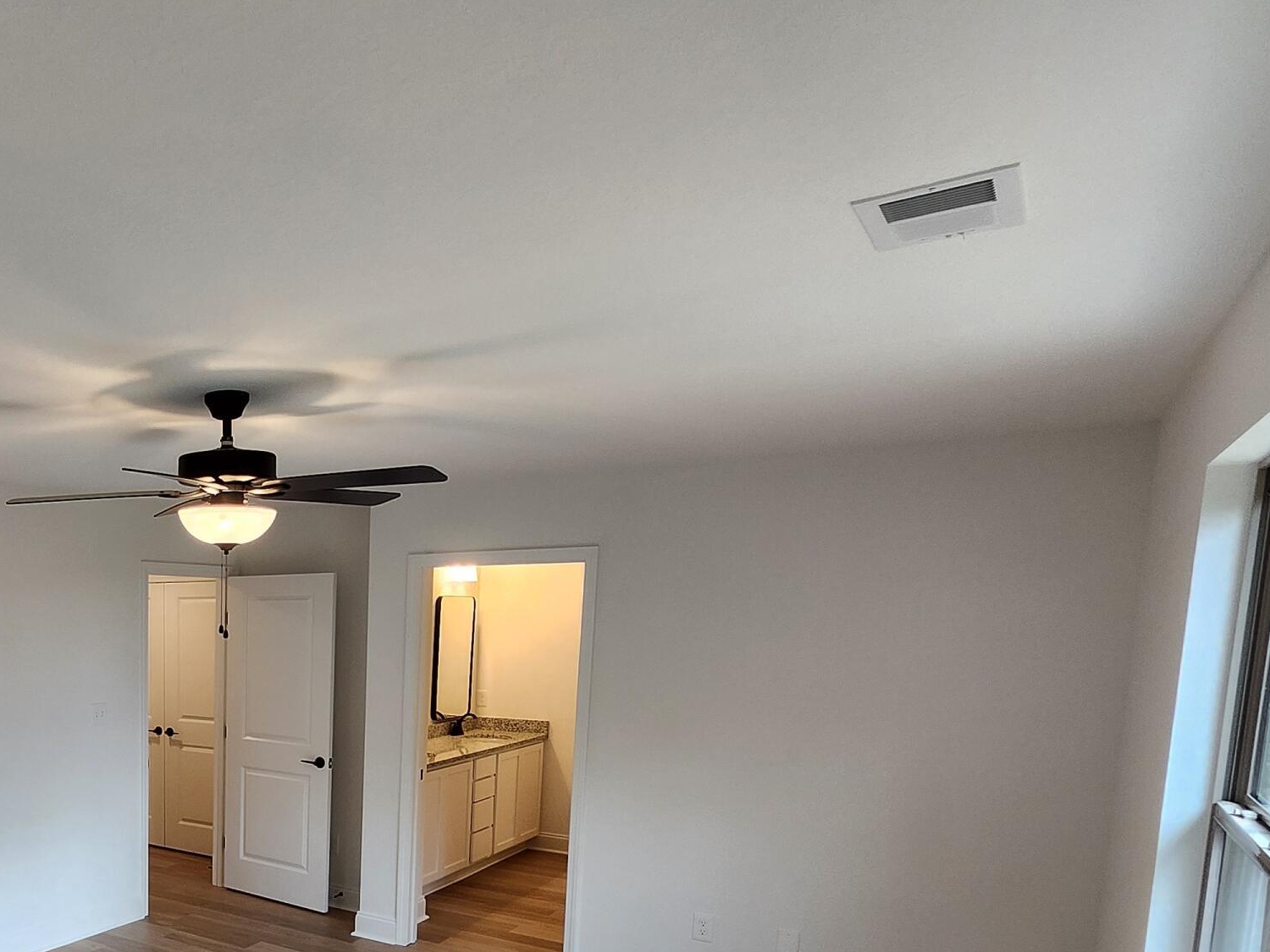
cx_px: 136
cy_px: 718
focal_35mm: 26
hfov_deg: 58.1
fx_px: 954
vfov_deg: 50.8
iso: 100
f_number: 2.2
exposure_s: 1/60
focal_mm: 1.74
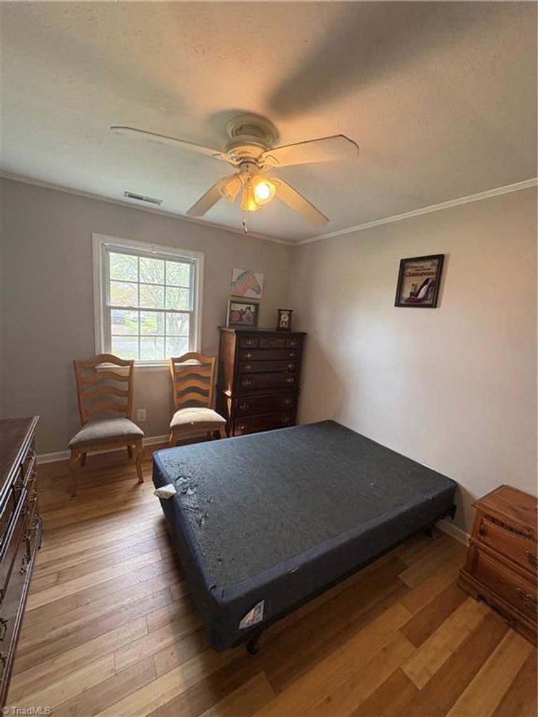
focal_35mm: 14
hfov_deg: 85.7
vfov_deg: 102.1
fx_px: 290
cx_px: 269
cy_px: 358
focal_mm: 2.22
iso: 400
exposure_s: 1/120
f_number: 2.2
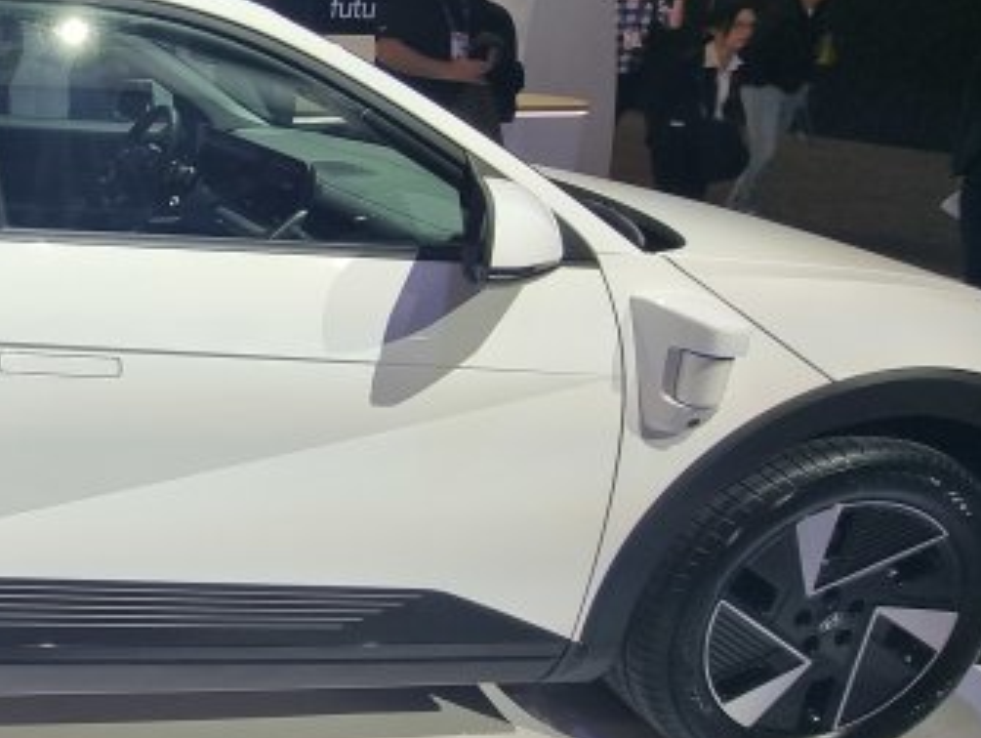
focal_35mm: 31
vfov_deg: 44.9
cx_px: -82
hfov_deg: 45.1
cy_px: 255
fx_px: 879
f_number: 2.2
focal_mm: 2.2
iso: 50
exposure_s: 1/142
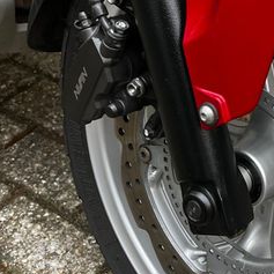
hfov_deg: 24.5
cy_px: 0
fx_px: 555
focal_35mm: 62
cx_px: 348
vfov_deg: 26.3
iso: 125
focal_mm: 5.1
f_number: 1.6
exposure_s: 1/121
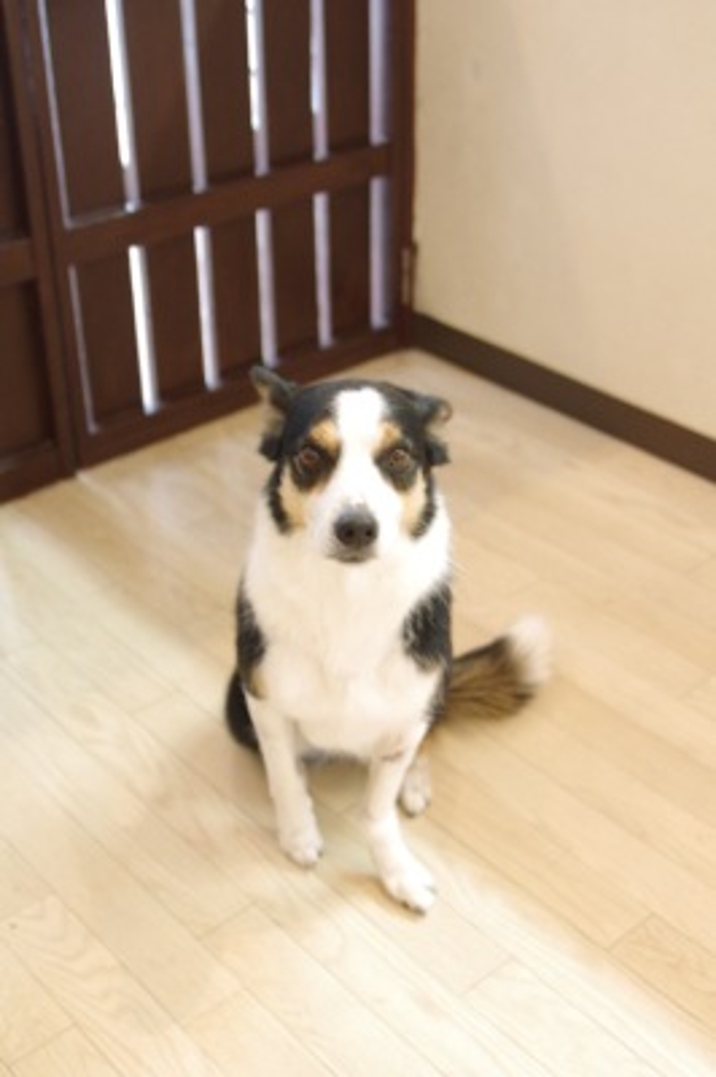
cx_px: 358
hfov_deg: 27.5
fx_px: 1464
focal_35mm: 49
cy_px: 538
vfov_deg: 40.4
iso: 1250
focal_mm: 33
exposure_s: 1/80
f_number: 2.8
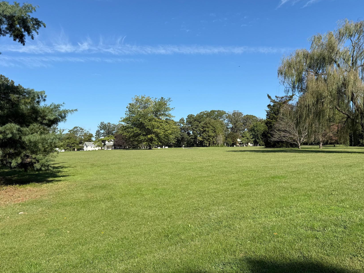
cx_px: 183
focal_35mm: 30
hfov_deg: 60.0
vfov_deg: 46.8
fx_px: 316
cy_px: 144
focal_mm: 6.76
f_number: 1.78
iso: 80
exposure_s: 1/4167
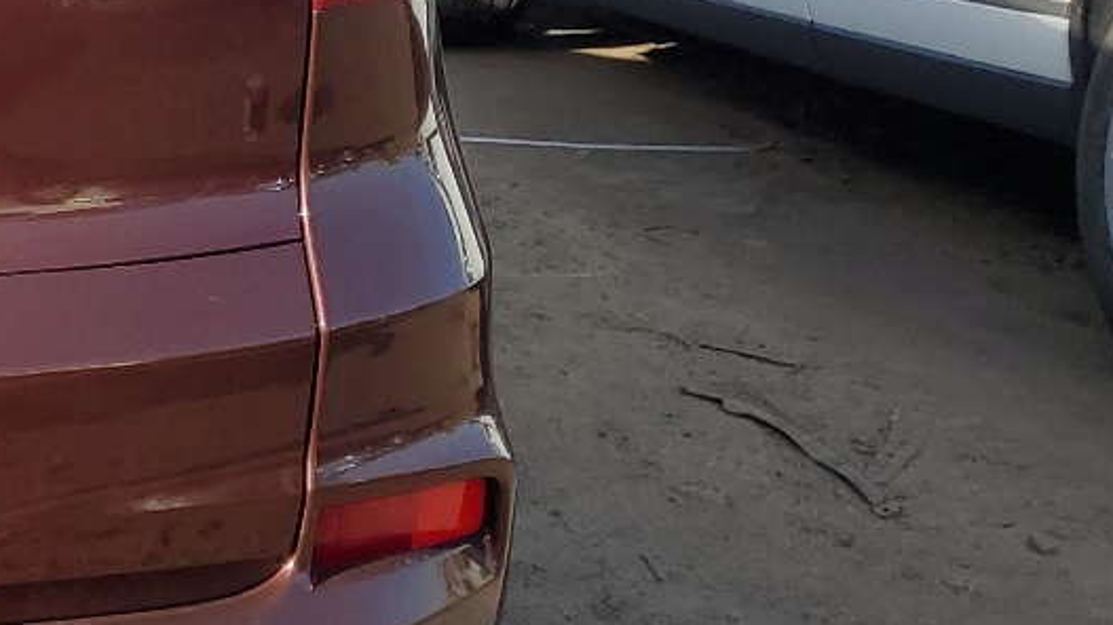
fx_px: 2537
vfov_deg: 13.9
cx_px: -534
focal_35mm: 86
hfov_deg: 21.1
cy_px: 74
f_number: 1.5
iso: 50
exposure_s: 1/2000
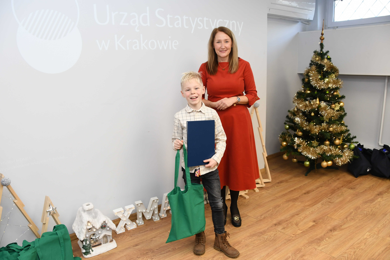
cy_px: 130
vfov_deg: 47.9
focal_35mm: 27
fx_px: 292
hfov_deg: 67.4
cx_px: 195
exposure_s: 1/80
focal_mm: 18
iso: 640
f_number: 5.6
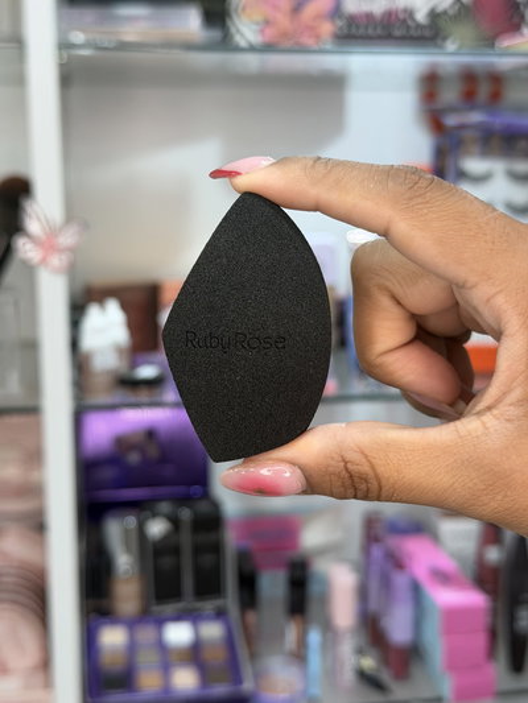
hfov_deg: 30.3
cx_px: 264
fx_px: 976
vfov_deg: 39.6
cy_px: 352
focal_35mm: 48
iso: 80
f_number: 1.78
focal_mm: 6.76
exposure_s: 1/100
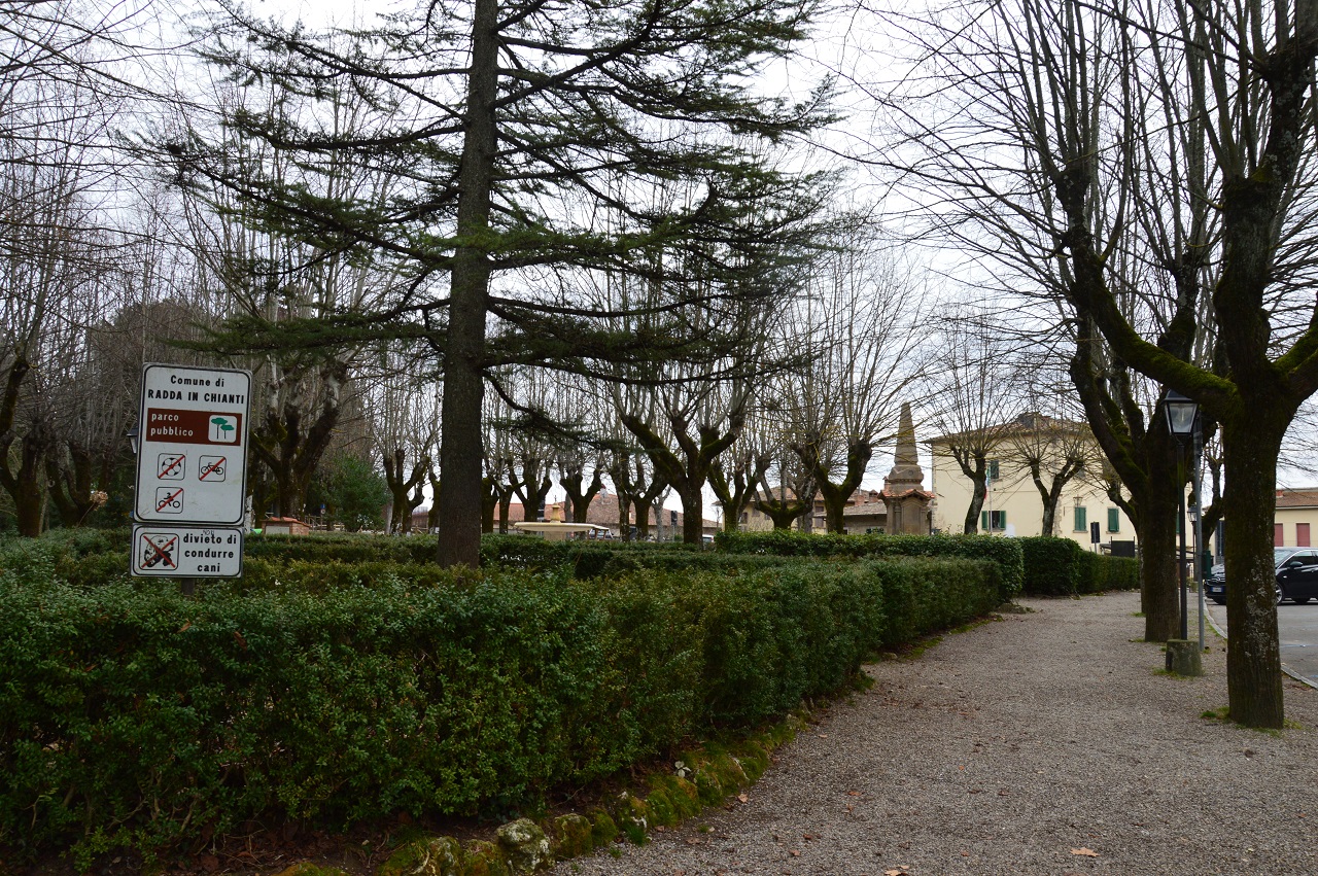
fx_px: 988
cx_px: 659
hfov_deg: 67.4
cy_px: 438
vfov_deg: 47.8
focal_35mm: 27
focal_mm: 18
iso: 400
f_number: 9
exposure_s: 1/160
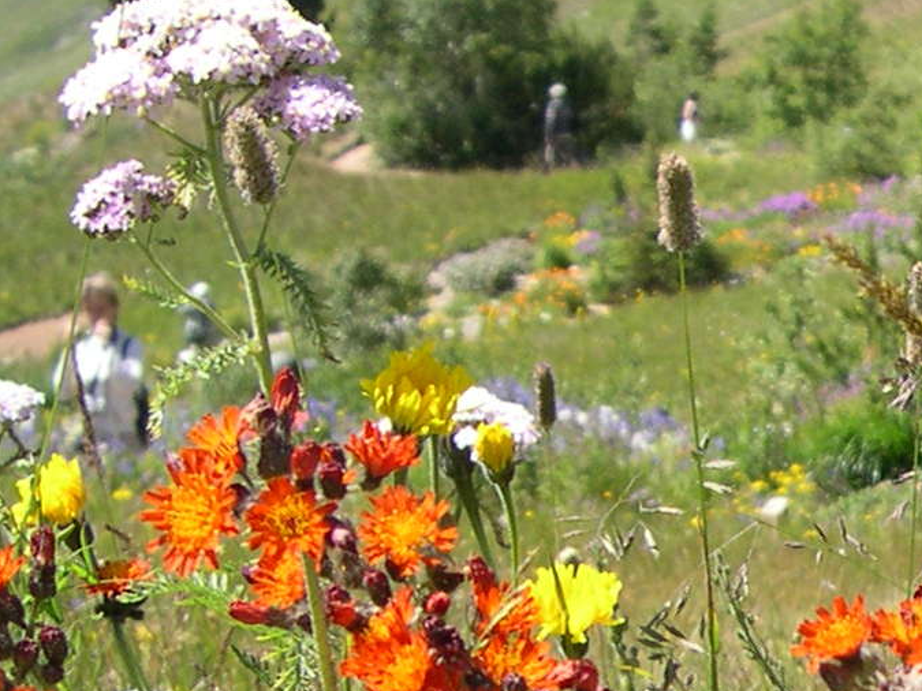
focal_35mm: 107
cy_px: 883
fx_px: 2849
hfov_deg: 17.9
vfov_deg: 13.4
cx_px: 923
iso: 100
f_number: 2.8
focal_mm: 8
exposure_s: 1/625
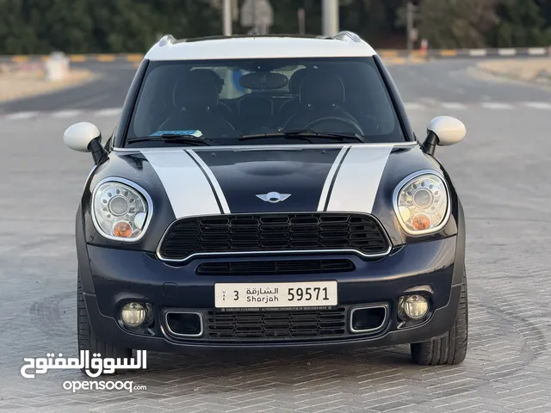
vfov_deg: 12.3
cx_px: 276
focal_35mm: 120
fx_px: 1910
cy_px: 206
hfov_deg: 16.4
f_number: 2.8
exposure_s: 1/79
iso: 250
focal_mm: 15.66
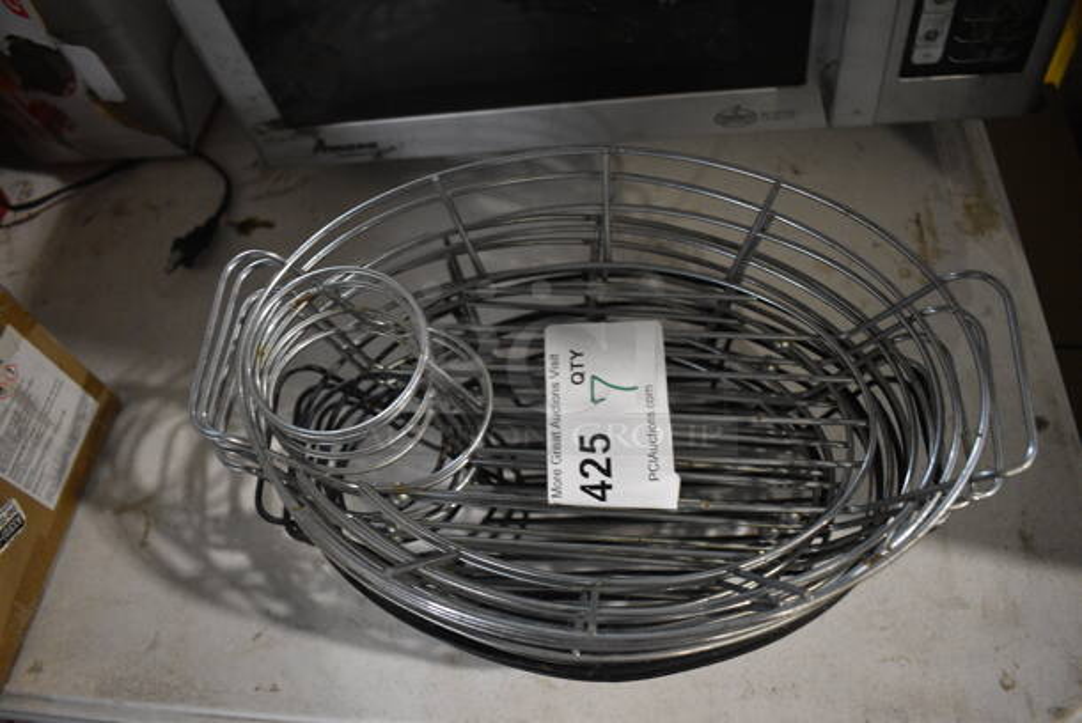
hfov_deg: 67.3
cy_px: 362
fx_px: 812
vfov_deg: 48.0
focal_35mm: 27
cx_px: 541
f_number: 3.5
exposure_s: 1/125
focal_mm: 18
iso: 2200
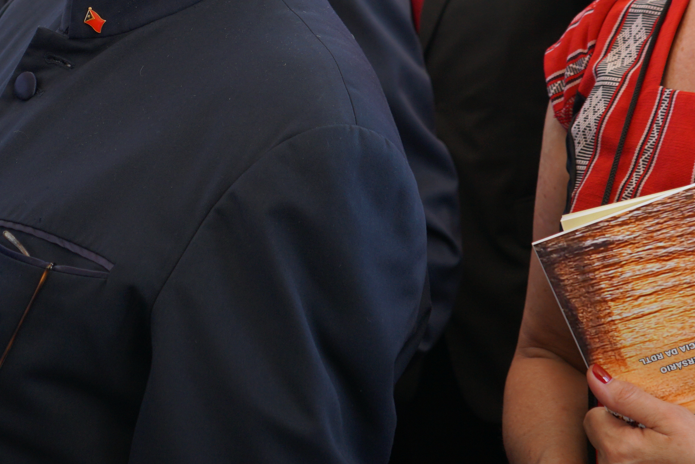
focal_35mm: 106
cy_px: 52
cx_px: 105
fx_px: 2046
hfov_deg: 19.0
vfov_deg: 12.8
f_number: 4
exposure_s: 1/160
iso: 250
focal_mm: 28
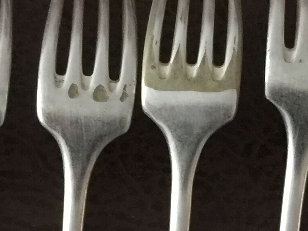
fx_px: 1112
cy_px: 313
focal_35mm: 125
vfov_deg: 11.5
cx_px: 50
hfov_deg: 15.6
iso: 160
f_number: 2.2
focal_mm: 4.15
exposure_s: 1/17
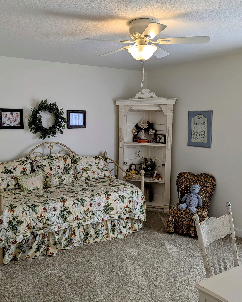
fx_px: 286
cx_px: 99
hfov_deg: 45.6
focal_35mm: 32
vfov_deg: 55.7
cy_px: 154
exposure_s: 1/120
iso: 31
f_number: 1.85
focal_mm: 6.81
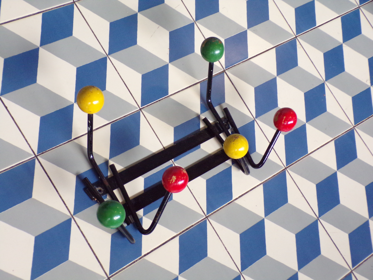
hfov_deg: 29.8
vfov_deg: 22.6
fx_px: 700
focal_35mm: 65
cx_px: 186
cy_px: 140
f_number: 3.8
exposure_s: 1/34
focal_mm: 11.6
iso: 400
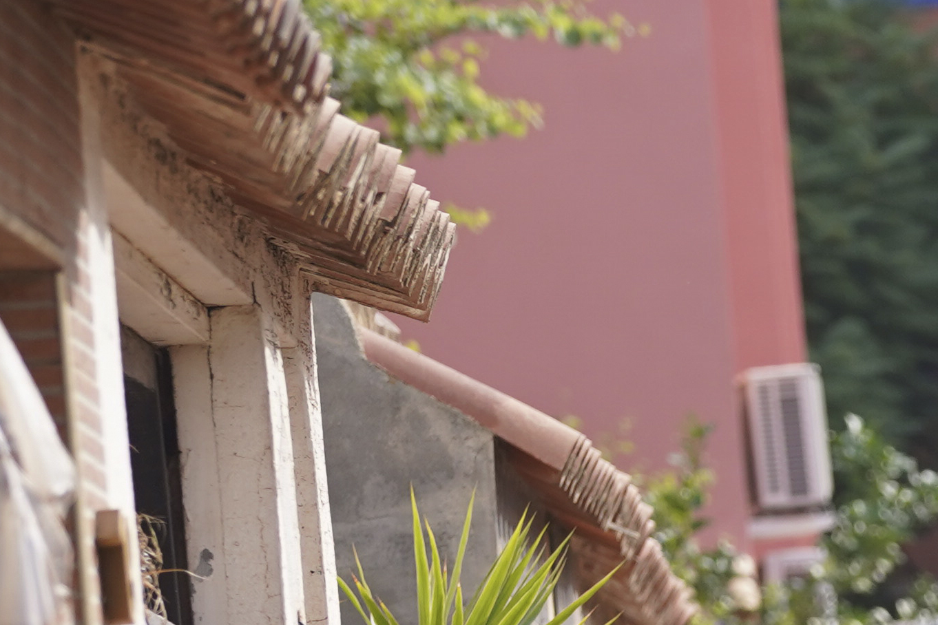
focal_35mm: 564
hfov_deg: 3.6
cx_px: 1750
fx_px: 14694
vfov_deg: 2.4
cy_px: 1260
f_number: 5
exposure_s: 1/500
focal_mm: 128
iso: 320
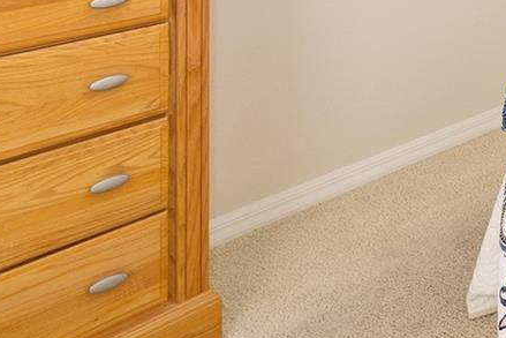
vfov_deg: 21.3
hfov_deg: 26.0
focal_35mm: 51
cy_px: -198
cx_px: 795
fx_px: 717
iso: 500
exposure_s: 1/20
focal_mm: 14
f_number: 8
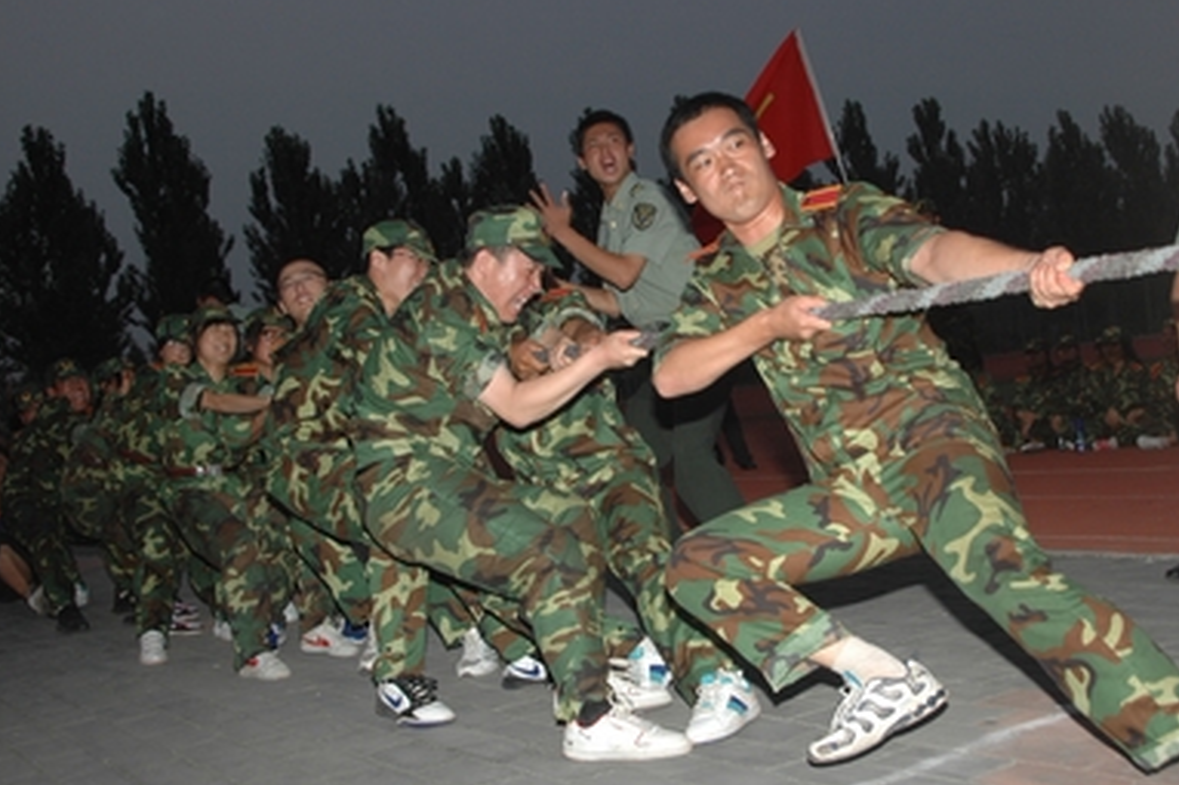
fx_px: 1506
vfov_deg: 29.2
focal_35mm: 46
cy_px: 411
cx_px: 634
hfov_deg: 42.7
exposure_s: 1/60
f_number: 4.5
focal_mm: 28
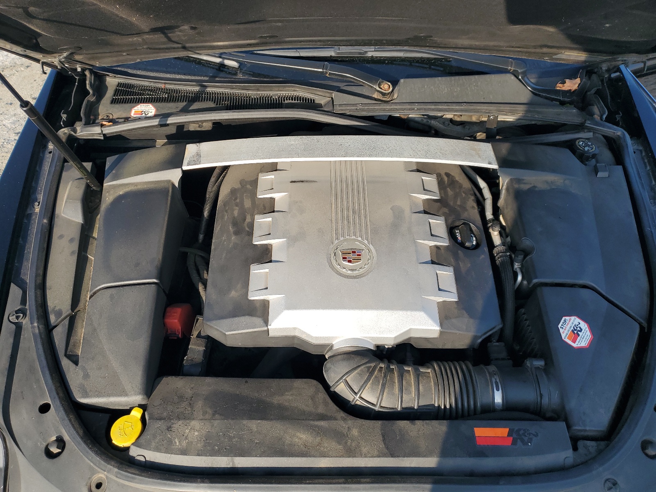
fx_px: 493
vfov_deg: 53.1
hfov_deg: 67.3
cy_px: 246
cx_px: 328
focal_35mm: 26
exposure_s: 1/1250
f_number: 1.5
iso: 50
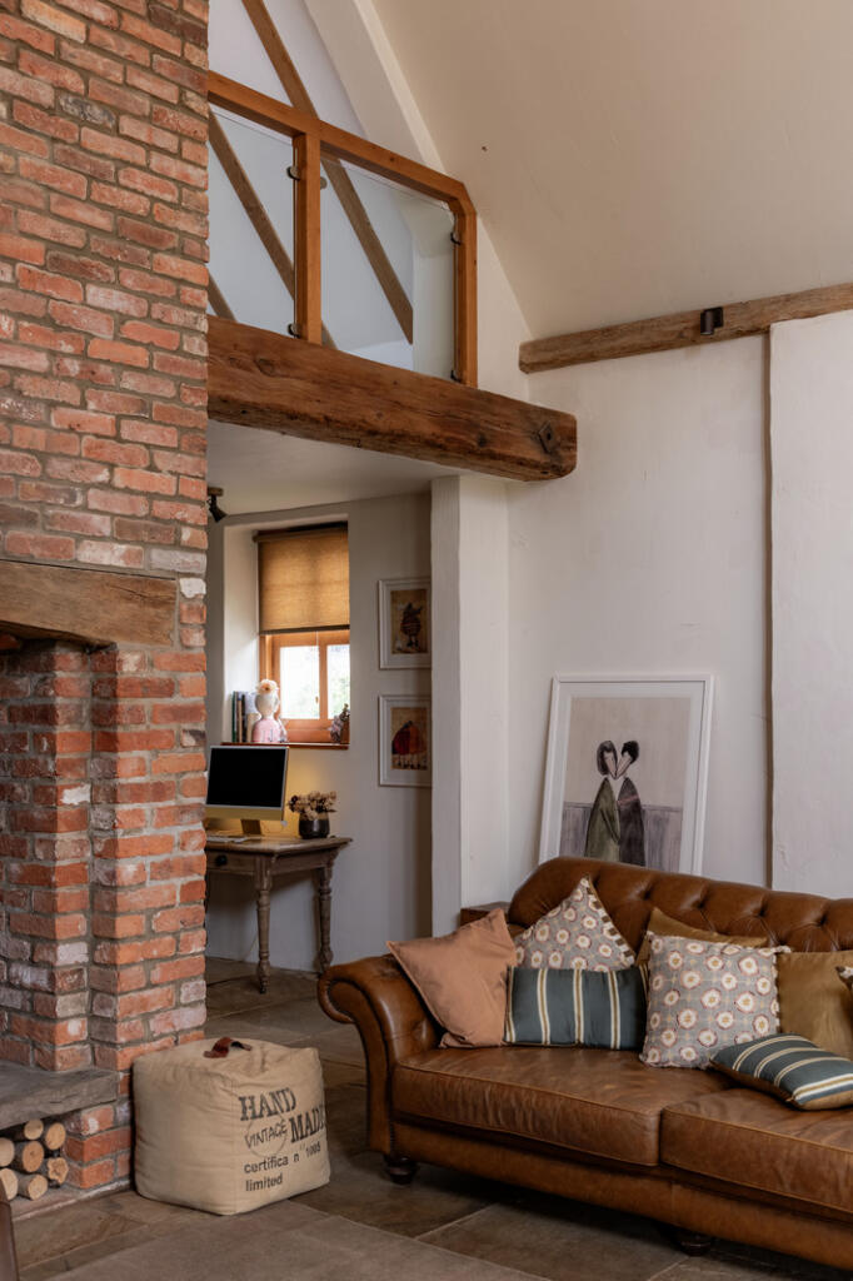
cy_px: 640
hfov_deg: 35.0
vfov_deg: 50.7
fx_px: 1351
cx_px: 426
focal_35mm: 38
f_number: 9
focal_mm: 38
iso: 200
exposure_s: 1/25
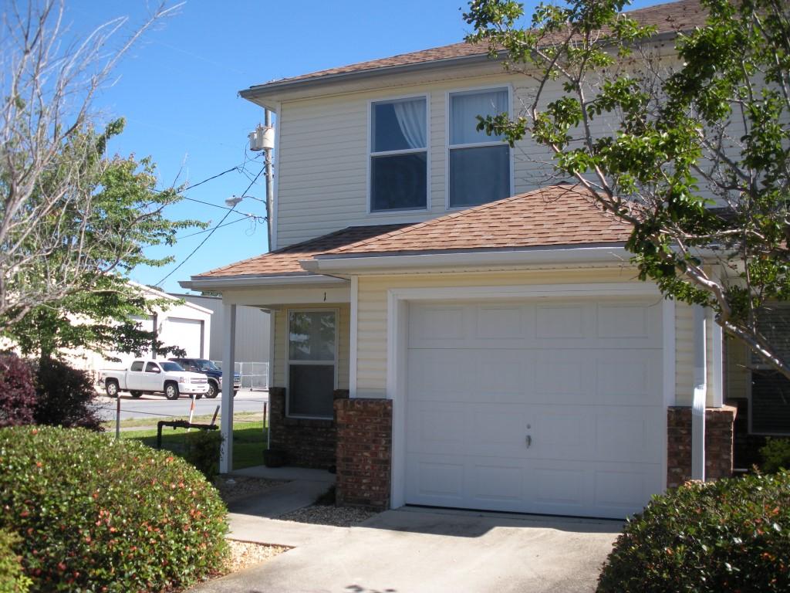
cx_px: 395
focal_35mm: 36
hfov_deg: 51.4
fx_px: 822
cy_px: 296
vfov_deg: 39.7
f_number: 3.5
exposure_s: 1/383
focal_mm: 6.3
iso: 64
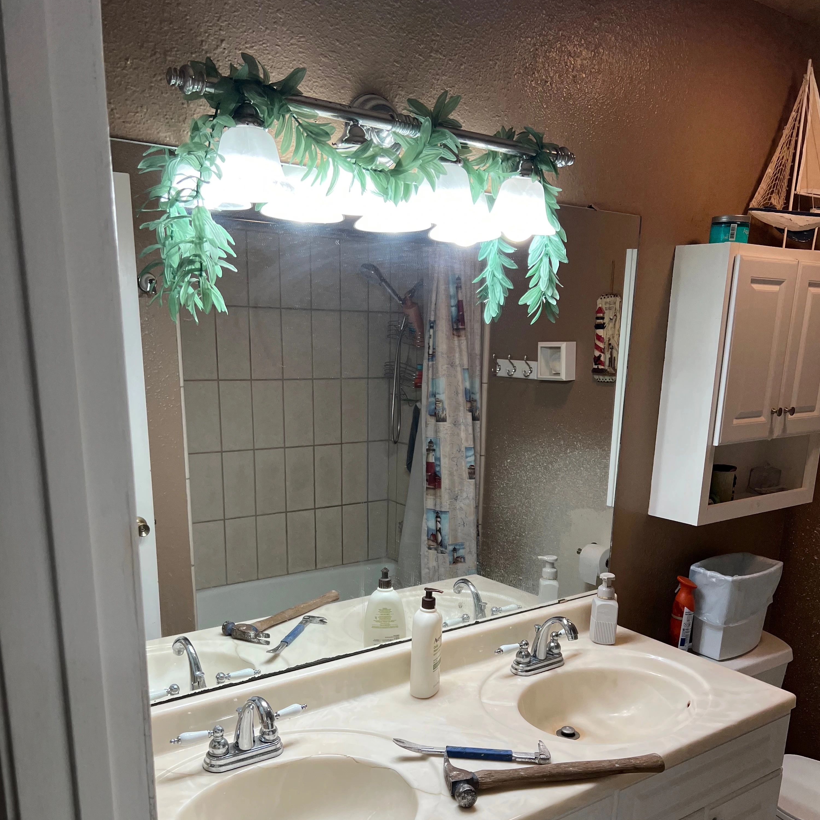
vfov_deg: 51.6
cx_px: 410
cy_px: 540
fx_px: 831
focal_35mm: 31
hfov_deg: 52.5
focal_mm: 5.7
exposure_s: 1/120
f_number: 1.5
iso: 64
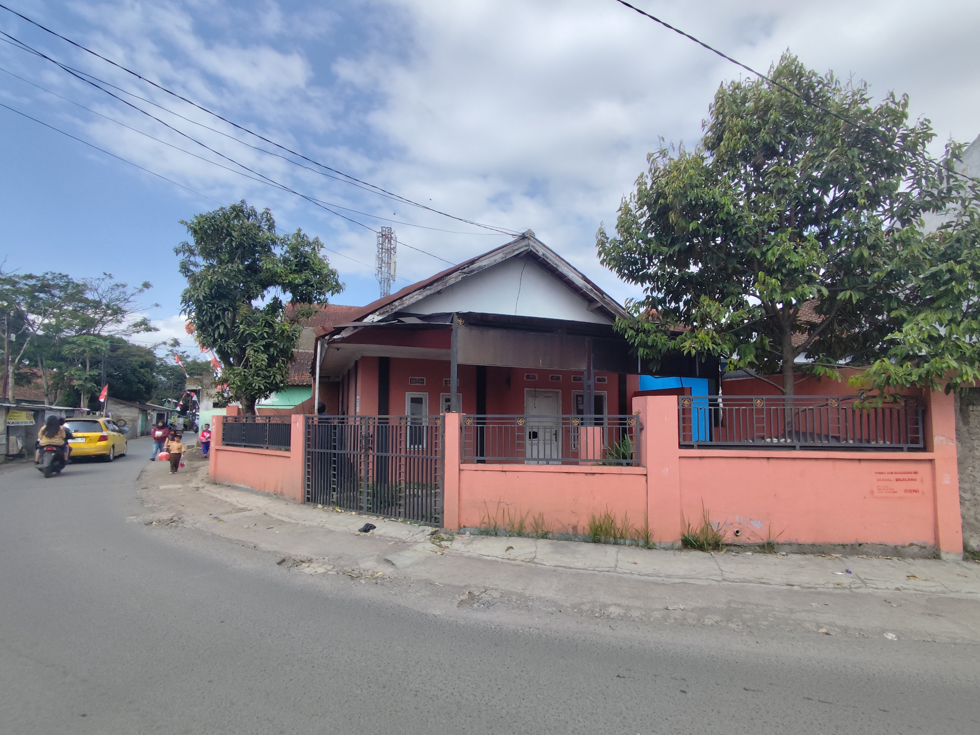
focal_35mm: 17
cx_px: 498
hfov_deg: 91.0
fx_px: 481
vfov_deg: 74.7
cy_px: 386
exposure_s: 1/2056
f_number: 2.2
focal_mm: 1.65
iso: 50
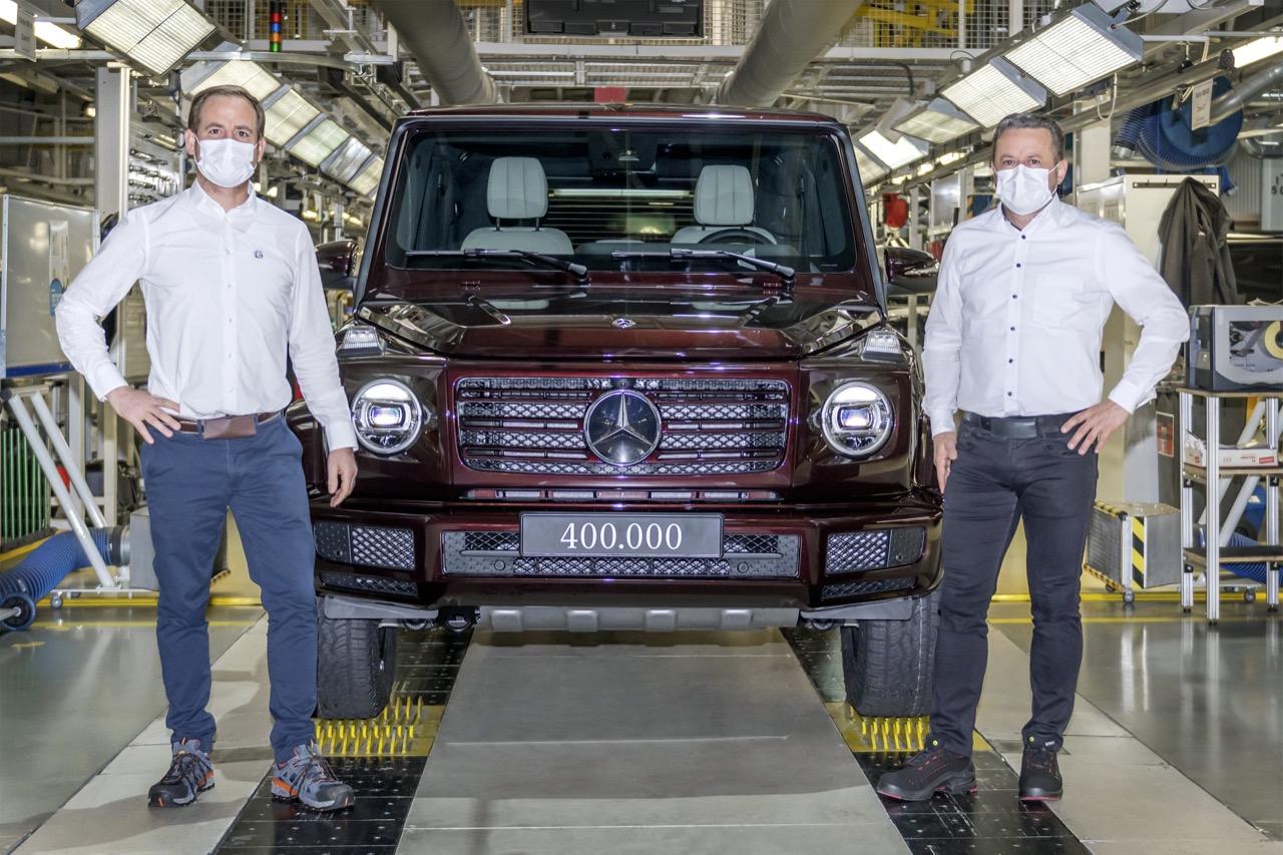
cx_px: 642
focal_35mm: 32
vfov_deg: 41.1
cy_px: 428
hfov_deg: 58.7
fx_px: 1140
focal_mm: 32
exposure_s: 1/200
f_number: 2.8
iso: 400
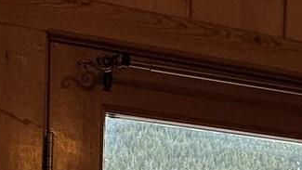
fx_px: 601
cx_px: 90
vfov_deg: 13.9
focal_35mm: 75
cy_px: 325
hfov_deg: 28.0
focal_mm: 2.22
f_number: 2.2
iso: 125
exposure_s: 1/120
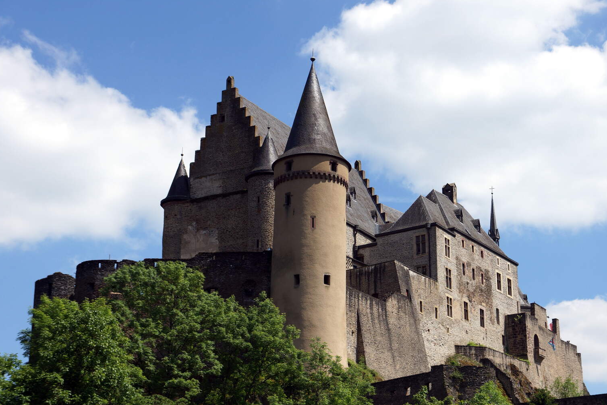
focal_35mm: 70
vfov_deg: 19.6
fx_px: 1175
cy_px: 206
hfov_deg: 28.9
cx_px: 361
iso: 100
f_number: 4.5
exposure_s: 1/1600
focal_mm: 35
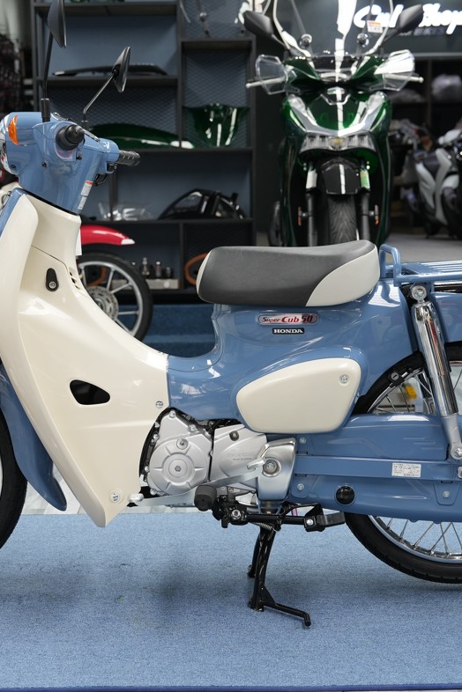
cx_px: 190
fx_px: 1116
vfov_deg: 34.5
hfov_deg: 23.4
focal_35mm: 58
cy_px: 343
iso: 640
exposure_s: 1/160
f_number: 4
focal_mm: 38
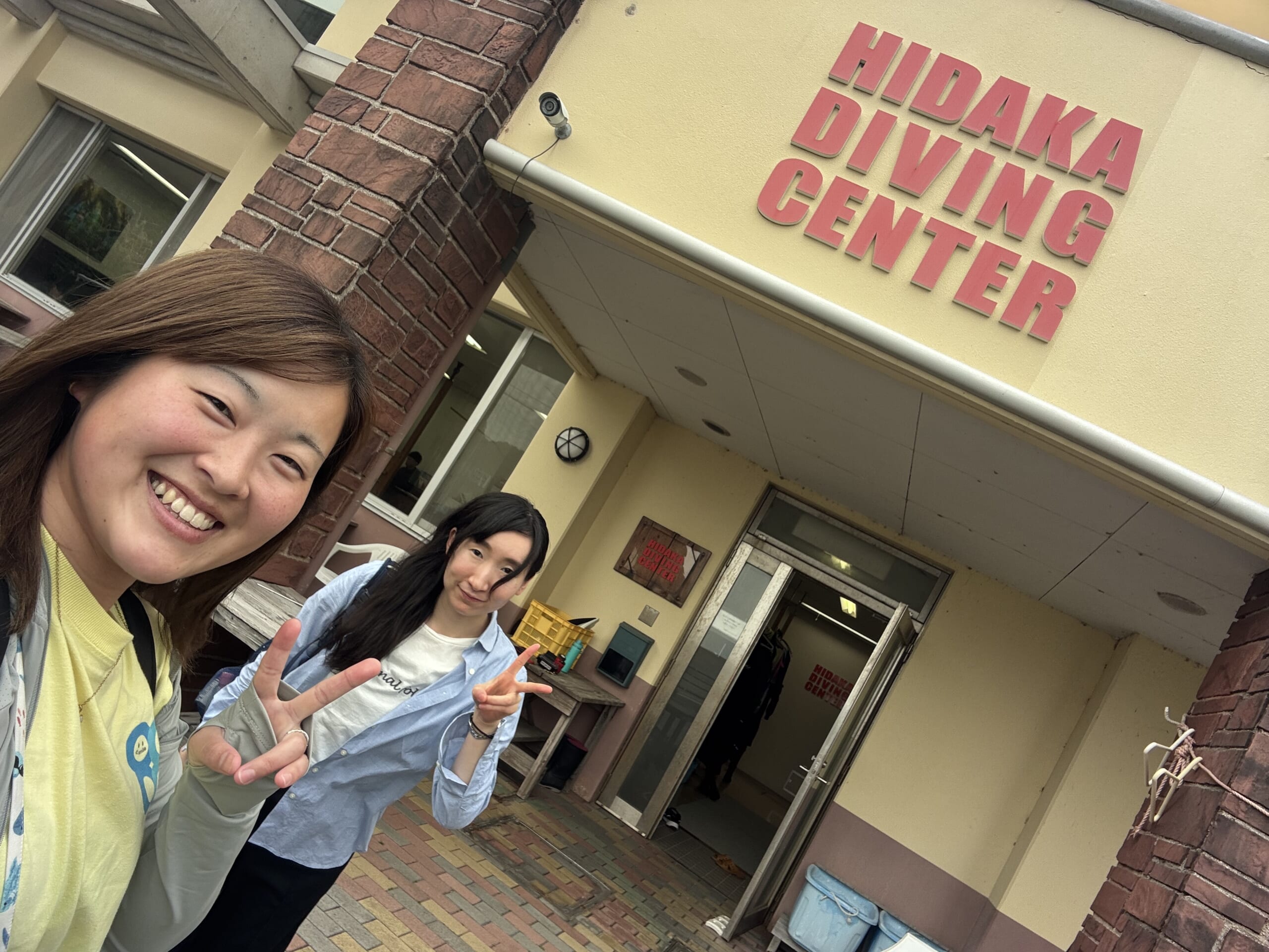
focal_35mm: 23
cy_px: 476
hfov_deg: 73.9
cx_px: 634
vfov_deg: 58.9
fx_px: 843
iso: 20
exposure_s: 1/149
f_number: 1.9
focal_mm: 2.69
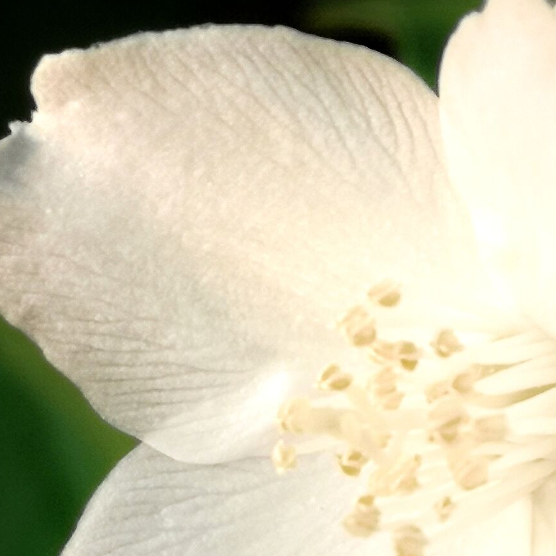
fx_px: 3580
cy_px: 533
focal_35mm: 197
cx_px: 341
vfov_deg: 8.8
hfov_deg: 8.9
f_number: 1.8
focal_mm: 3.95
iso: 50
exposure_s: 1/355
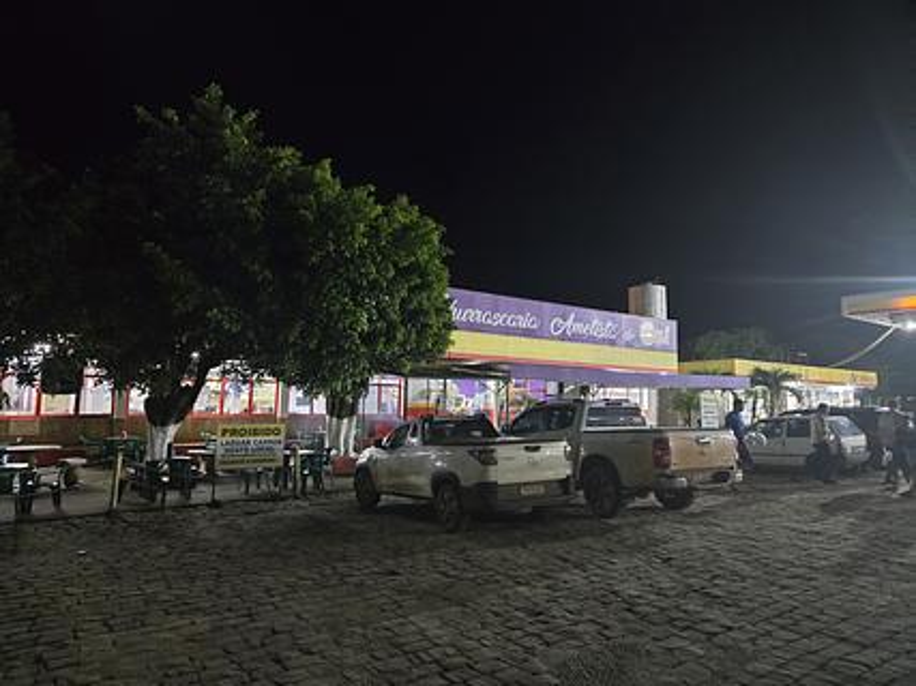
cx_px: 458
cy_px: 343
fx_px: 608
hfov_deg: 73.9
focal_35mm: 23
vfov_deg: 58.9
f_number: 1.8
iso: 1250
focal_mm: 5.4
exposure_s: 1/30
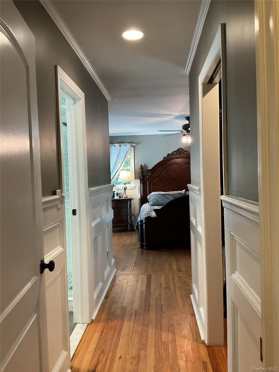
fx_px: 312
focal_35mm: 29
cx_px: 140
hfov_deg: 48.2
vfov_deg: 61.7
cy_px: 186
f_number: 1.8
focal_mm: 3
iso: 160
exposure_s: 1/60
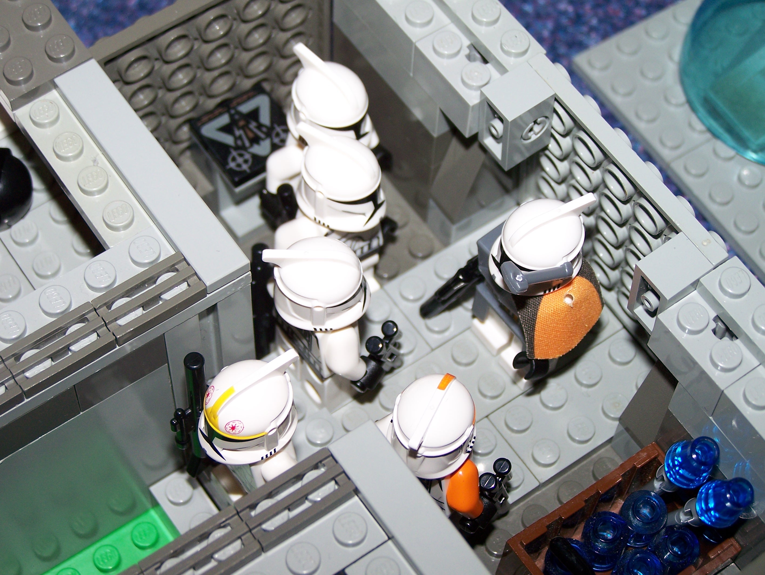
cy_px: 288
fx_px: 1659
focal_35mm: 75
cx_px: 382
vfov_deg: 19.7
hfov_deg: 26.0
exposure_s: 1/80
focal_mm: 12.4
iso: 80
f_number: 3.2
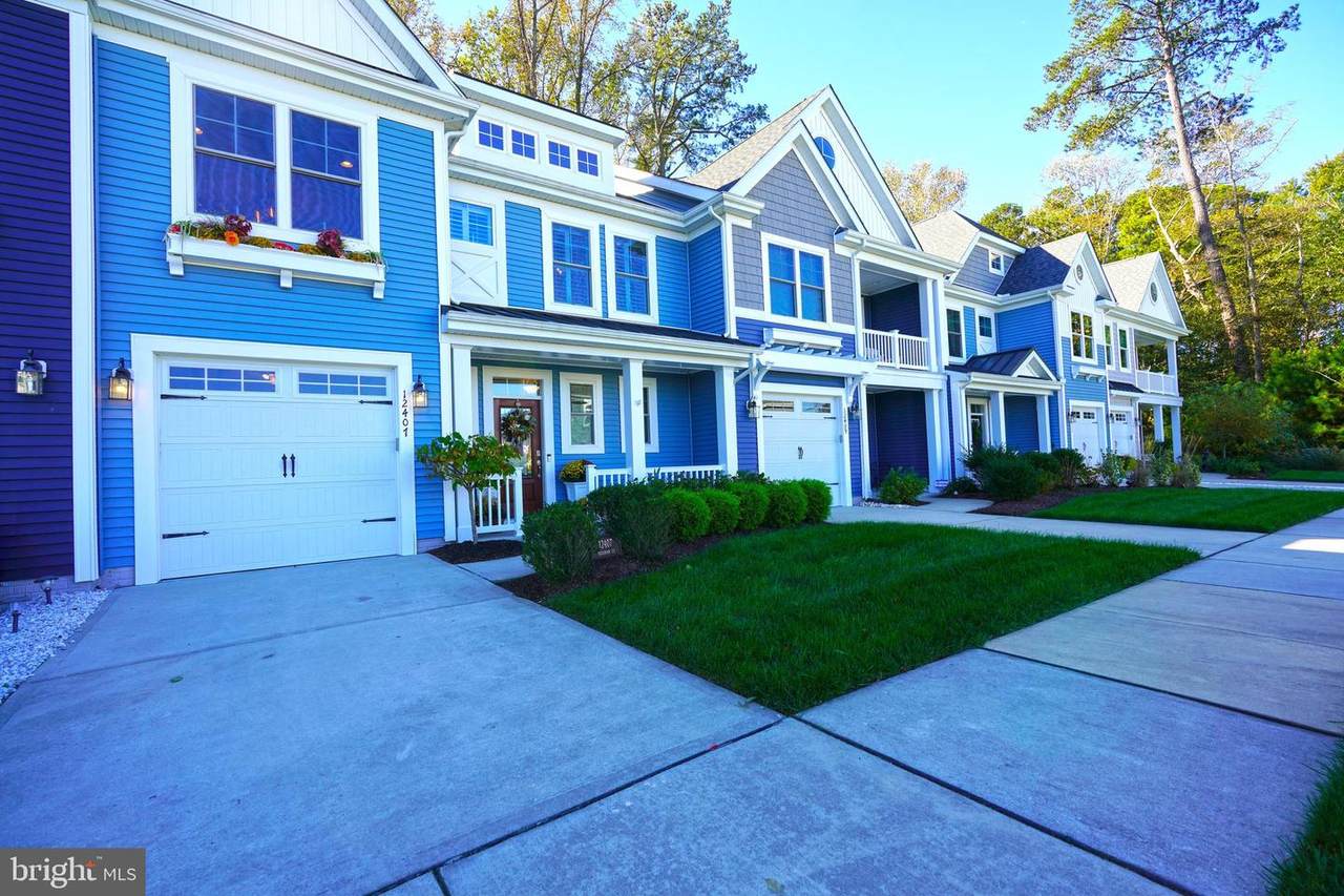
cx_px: 672
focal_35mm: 16
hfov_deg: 96.7
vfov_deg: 73.7
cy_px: 448
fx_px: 597
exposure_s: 1/100
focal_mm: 16
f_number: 6.3
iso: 100
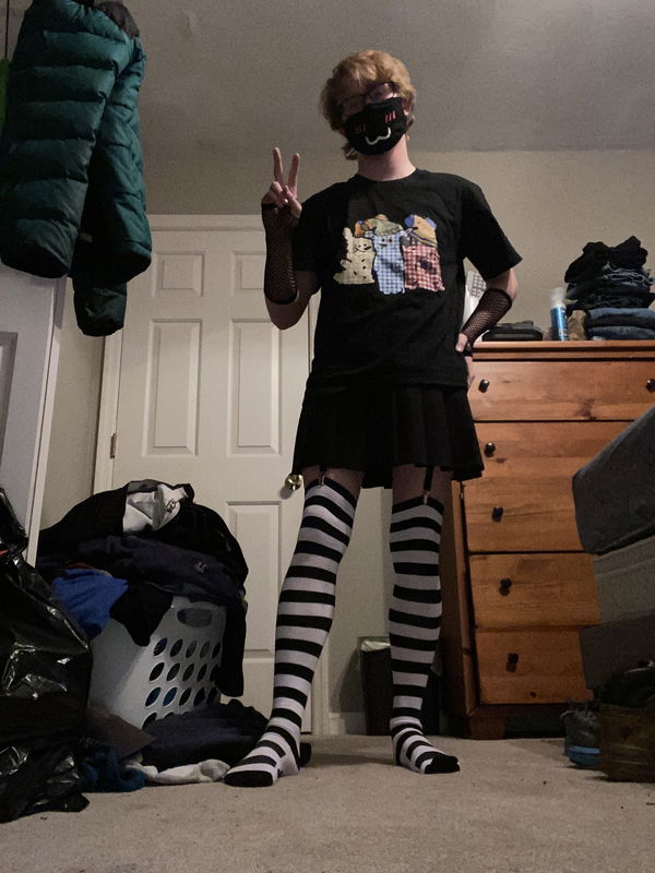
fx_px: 757
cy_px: 436
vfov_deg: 60.0
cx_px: 328
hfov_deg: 46.8
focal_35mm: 30
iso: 400
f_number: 2.2
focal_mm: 2.71
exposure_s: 1/16
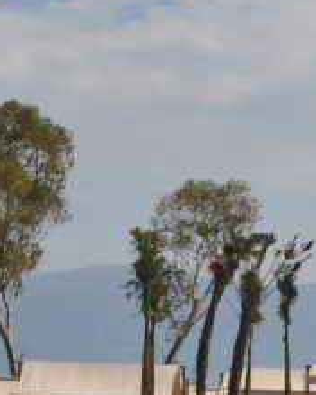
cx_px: 505
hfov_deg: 8.5
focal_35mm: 176
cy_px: 584
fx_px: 2058
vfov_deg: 10.6
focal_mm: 24
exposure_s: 1/400
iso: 100
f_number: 10
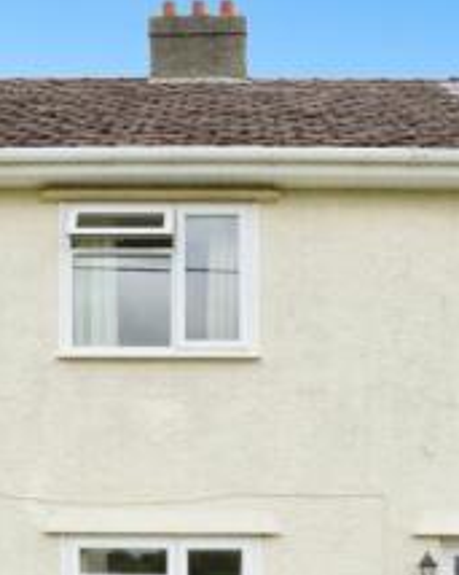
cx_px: 230
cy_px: 539
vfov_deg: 37.2
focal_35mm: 46
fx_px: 782
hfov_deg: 32.7
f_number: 9
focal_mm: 16
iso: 2000
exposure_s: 1/1600
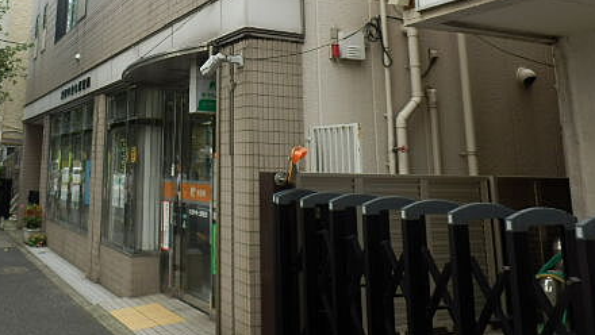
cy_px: 26
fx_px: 600
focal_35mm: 38
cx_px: 177
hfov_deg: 51.3
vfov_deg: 29.8
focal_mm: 4.2
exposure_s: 1/250
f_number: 3
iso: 80
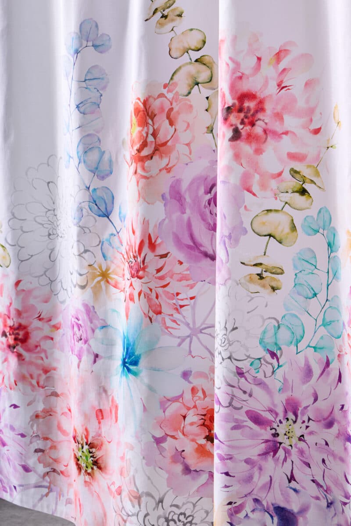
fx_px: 1536
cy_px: 263
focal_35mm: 105
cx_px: 176
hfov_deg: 13.0
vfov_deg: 19.5
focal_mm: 105
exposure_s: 1/160
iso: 100
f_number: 11
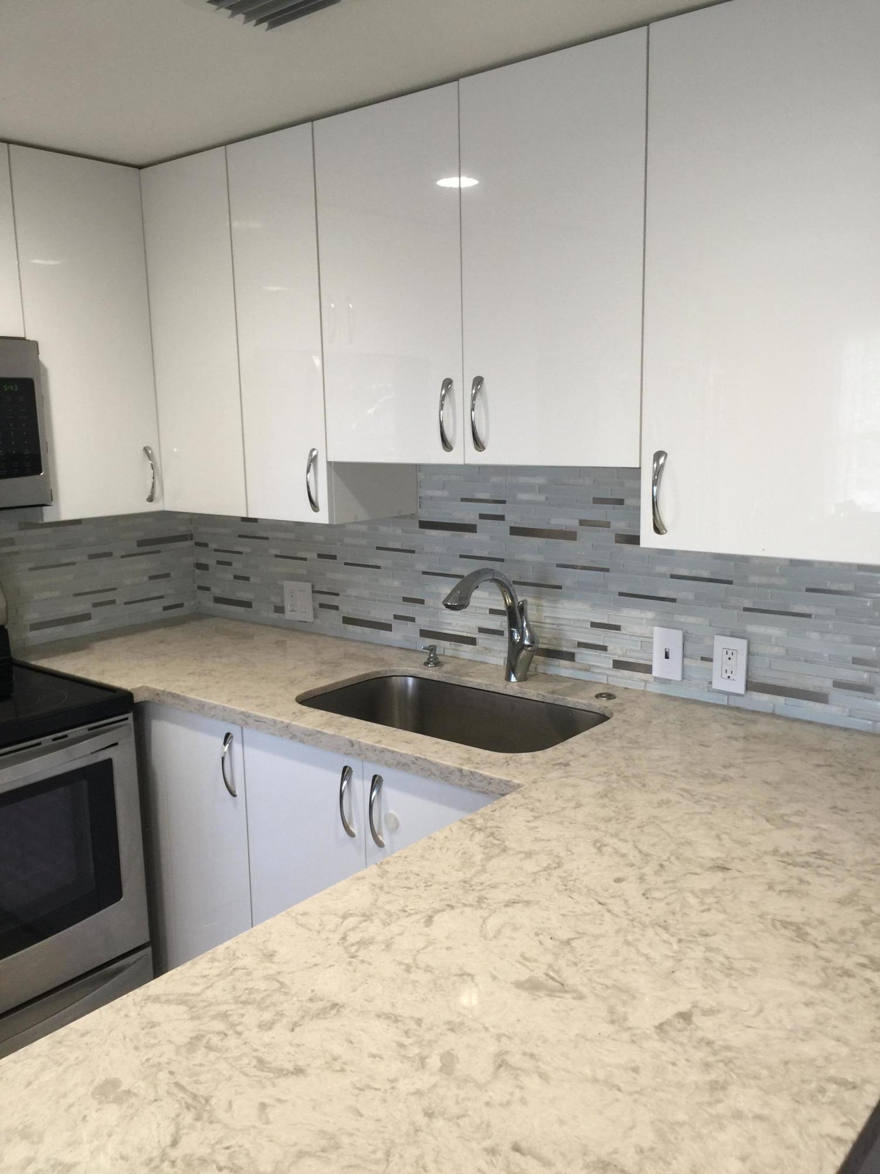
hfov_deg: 48.2
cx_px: 440
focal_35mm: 29
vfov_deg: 61.7
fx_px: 983
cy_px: 587
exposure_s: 1/30
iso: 50
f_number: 2.2
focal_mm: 4.15
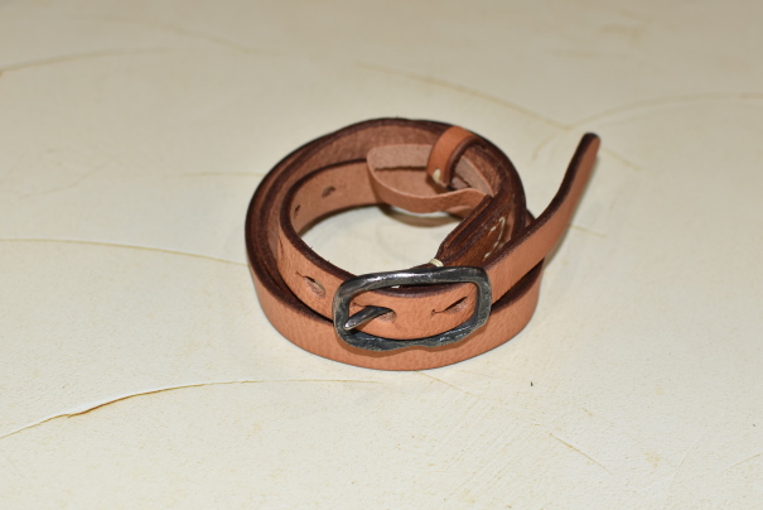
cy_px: 268
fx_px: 1177
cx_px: 400
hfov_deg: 35.9
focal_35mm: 56
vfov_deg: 24.4
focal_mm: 35
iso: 200
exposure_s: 1/60
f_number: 3.5
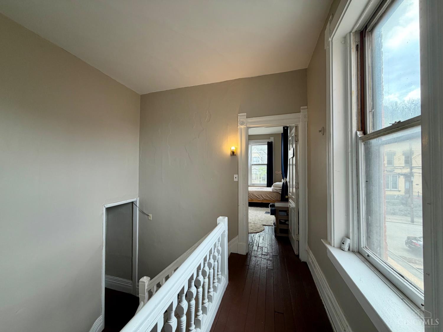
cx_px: 222
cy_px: 166
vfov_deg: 85.7
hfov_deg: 102.1
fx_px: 179
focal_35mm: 14
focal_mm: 2.22
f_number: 2.2
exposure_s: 1/121
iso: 125
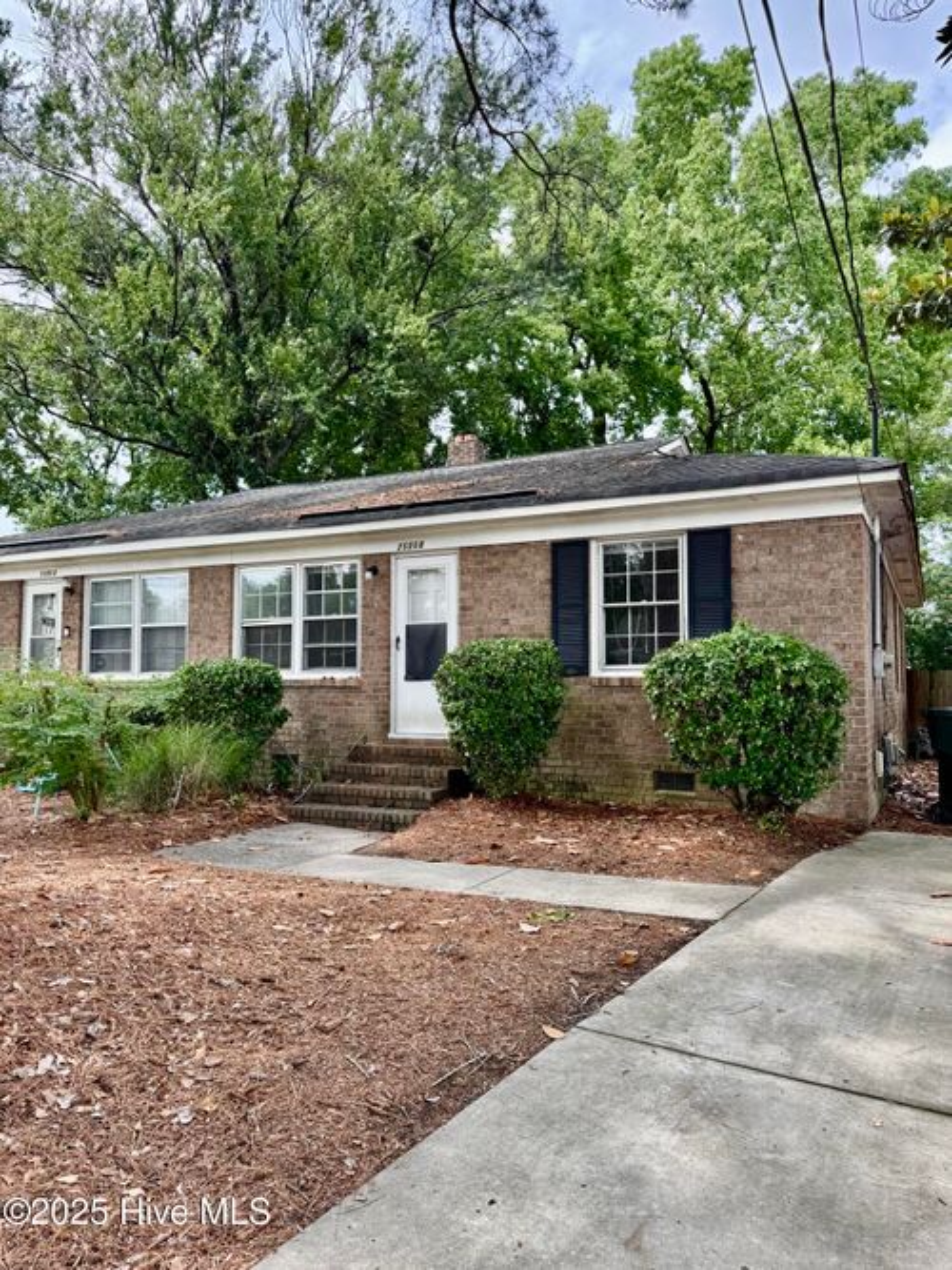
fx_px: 880
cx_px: 476
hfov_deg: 56.8
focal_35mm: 24
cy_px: 635
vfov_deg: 71.6
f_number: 1.78
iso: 80
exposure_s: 1/567
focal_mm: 6.76
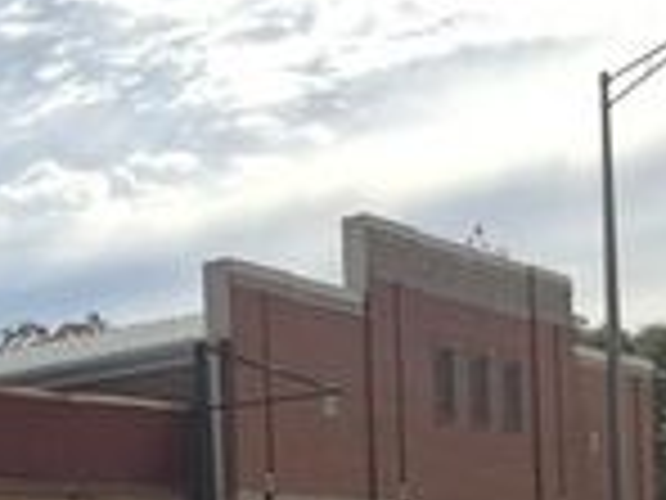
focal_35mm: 81
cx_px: -432
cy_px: 628
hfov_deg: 19.7
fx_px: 1558
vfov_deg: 17.2
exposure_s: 1/14286
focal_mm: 6.76
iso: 100
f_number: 1.78
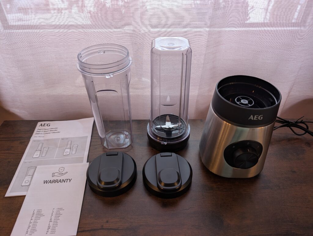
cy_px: 118
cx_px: 156
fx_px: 217
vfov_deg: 56.9
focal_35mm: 24
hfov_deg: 71.5
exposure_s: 1/25
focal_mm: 6.9
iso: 48
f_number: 1.68
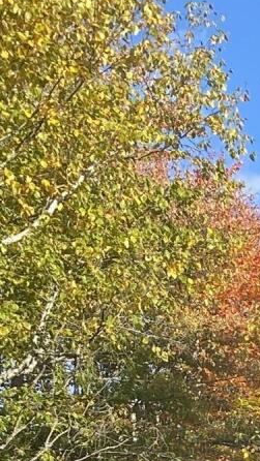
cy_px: 837
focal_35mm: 127
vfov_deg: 14.7
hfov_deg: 8.4
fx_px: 1556
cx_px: 711
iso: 32
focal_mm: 4.25
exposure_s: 1/871
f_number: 1.8
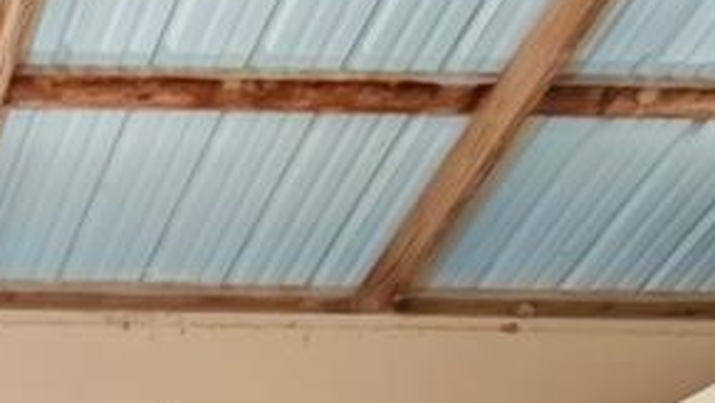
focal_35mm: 87
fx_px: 1650
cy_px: 1046
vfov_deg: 11.1
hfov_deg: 19.8
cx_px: -473
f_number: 9
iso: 250
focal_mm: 10
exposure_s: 1/3
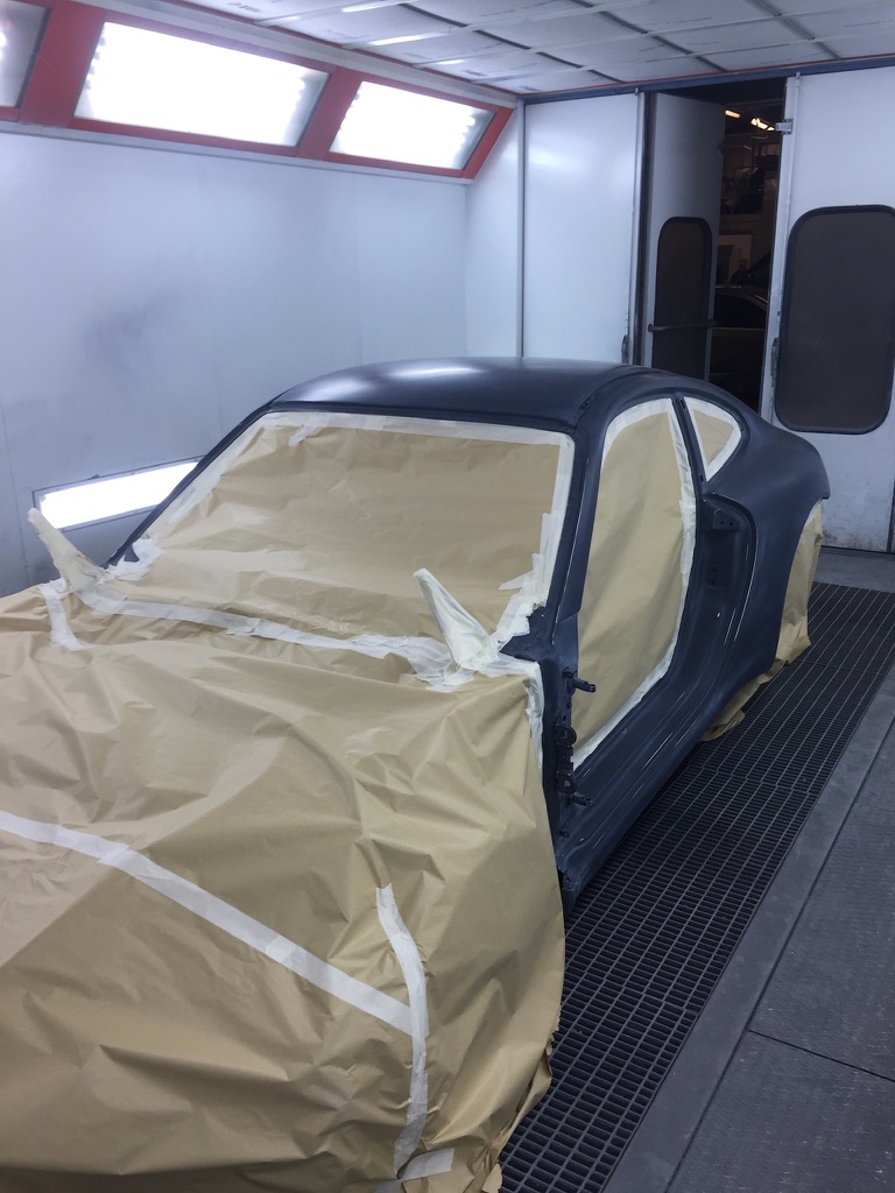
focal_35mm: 29
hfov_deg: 48.2
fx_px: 1000
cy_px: 596
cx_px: 448
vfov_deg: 61.7
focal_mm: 4.15
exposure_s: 1/50
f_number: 2.2
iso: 32
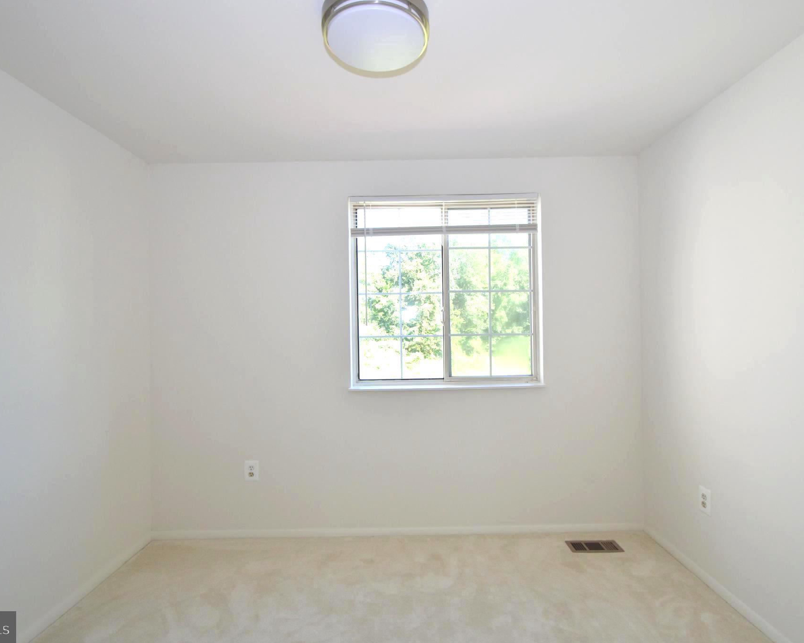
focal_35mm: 17
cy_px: 322
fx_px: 404
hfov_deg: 89.6
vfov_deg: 77.0
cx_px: 397
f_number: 7.1
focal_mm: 10
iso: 500
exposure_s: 1/100
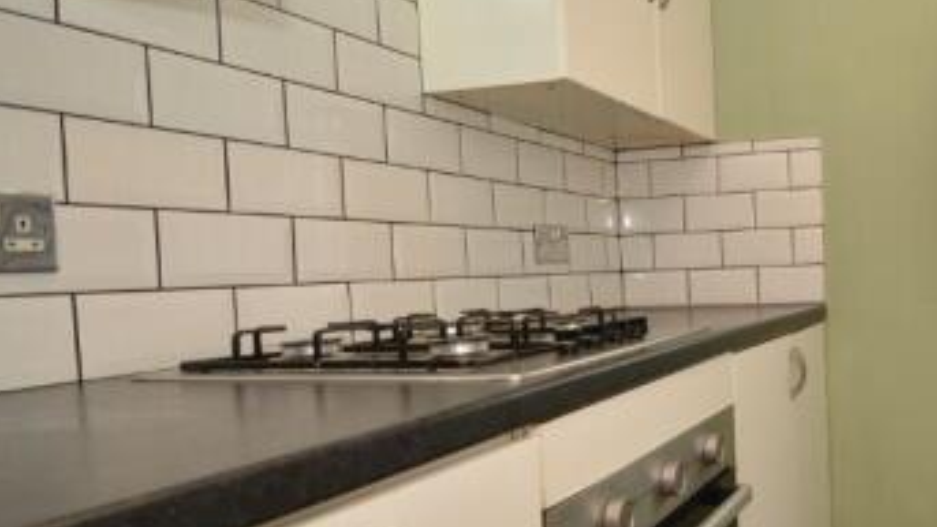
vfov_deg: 38.9
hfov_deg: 58.0
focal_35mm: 30
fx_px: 745
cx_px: 784
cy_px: 272
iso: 100
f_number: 5.6
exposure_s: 1/15
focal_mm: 10
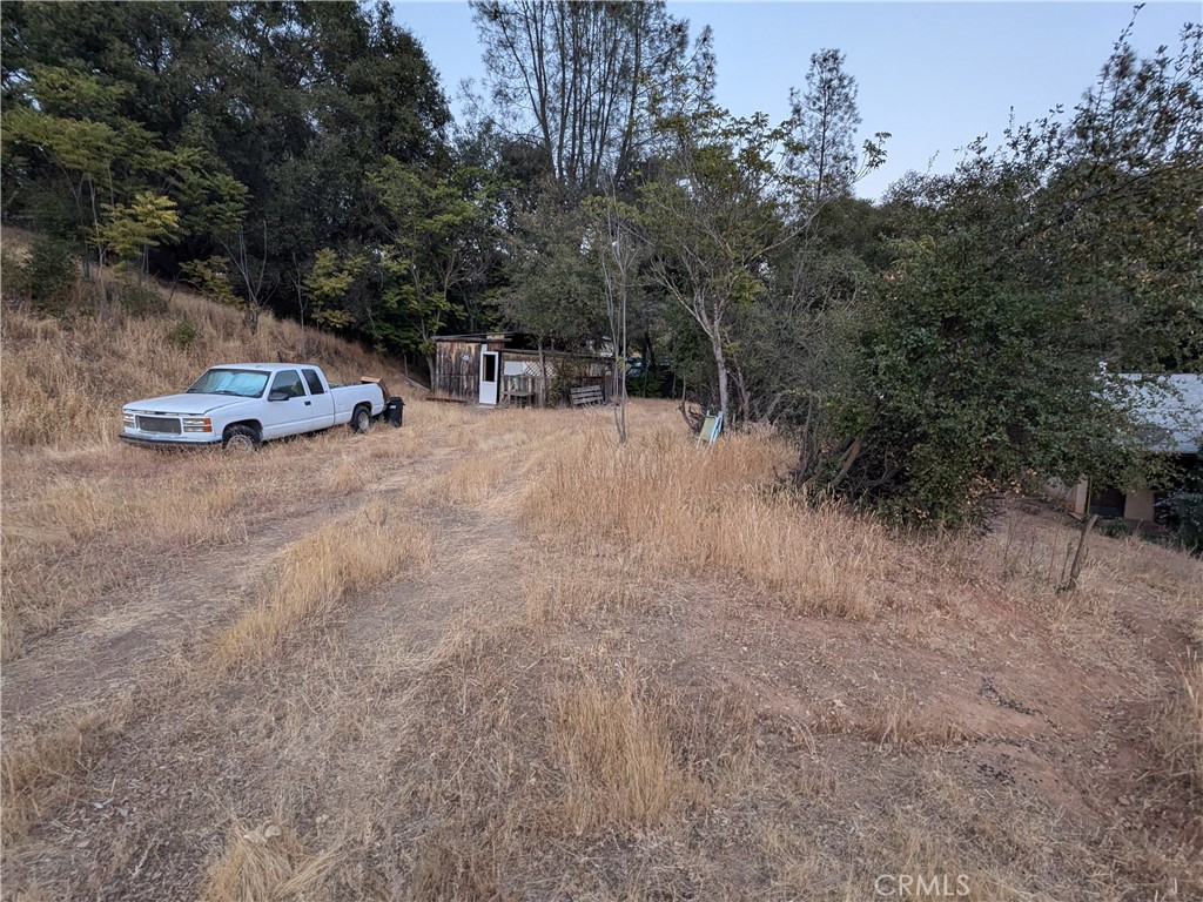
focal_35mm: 16
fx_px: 556
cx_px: 602
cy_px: 451
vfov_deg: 78.1
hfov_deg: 94.5
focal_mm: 2.22
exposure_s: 1/101
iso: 149
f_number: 2.2
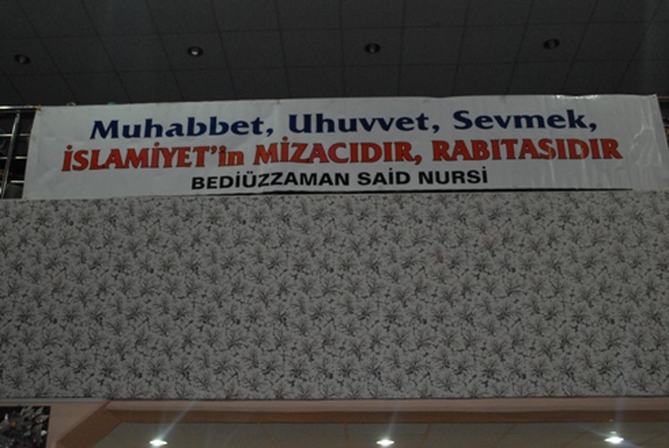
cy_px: 224
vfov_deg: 34.3
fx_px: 726
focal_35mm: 39
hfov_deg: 49.5
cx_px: 334
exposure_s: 1/30
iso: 1250
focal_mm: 26
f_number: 5.6
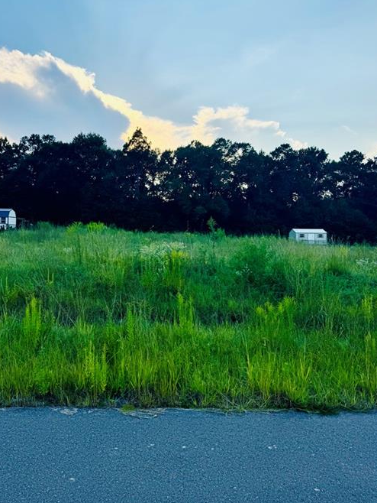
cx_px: 192
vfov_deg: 63.3
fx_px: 406
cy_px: 225
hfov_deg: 49.8
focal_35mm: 28
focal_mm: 6.76
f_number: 1.78
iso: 80
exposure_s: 1/3597
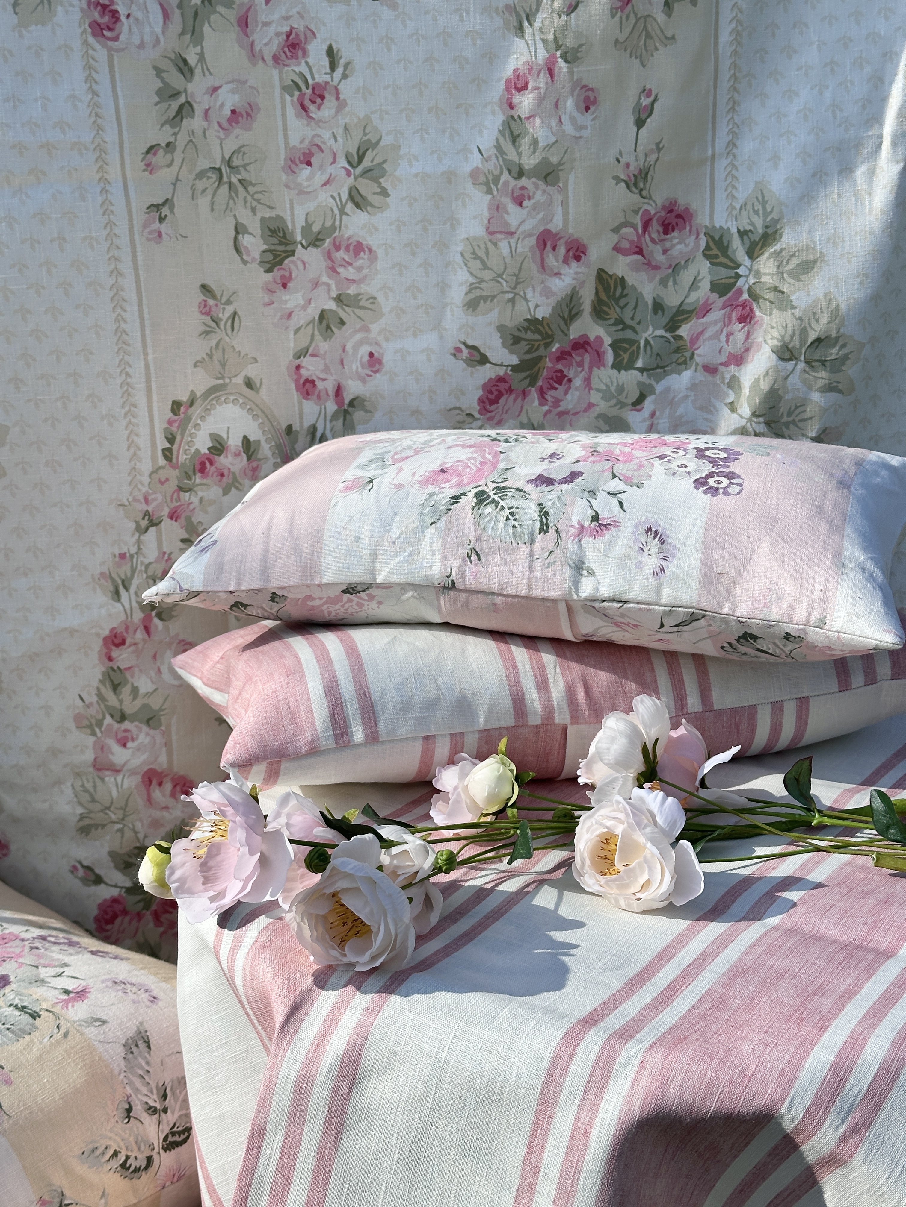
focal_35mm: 48
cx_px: 453
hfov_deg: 30.3
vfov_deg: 39.7
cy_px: 604
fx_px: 1675
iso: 64
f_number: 1.78
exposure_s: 1/6211
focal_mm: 6.86
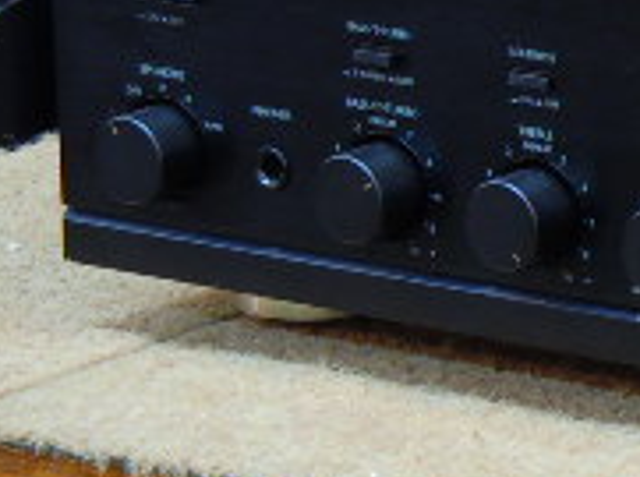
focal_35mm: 411
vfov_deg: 3.6
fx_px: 7584
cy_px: 49
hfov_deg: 4.8
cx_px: 1107
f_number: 4.6
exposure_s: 1/2.5
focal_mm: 20.9
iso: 100
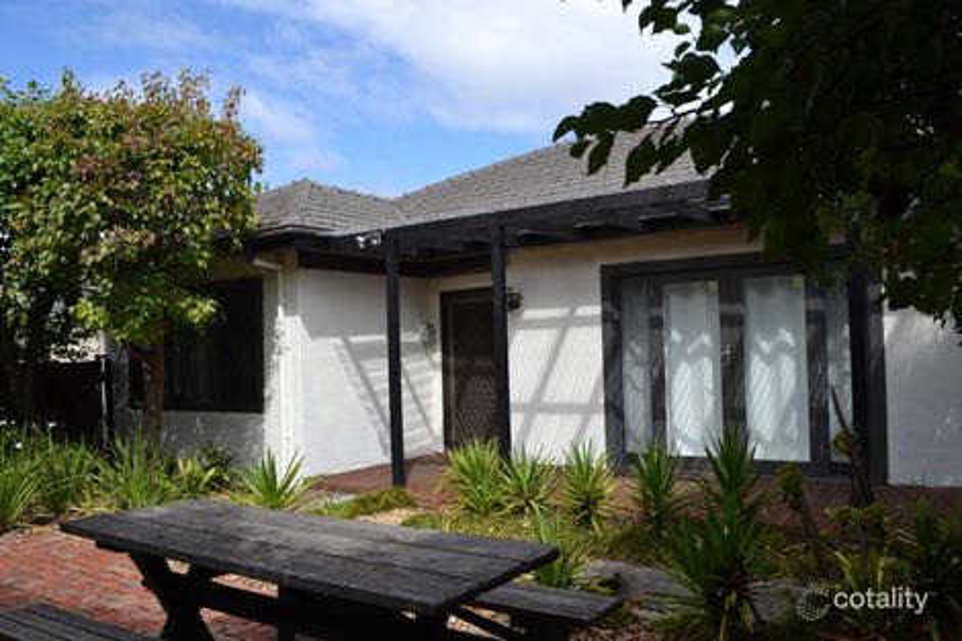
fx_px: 721
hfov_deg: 67.4
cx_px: 481
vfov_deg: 47.9
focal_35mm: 27
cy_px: 320
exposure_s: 1/250
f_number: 8
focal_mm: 18
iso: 100
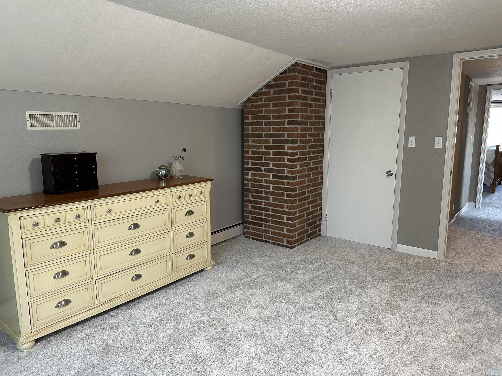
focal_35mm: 24
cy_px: 188
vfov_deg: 56.8
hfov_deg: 71.6
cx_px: 251
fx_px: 348
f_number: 1.78
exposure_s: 1/60
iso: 250
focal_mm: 6.86
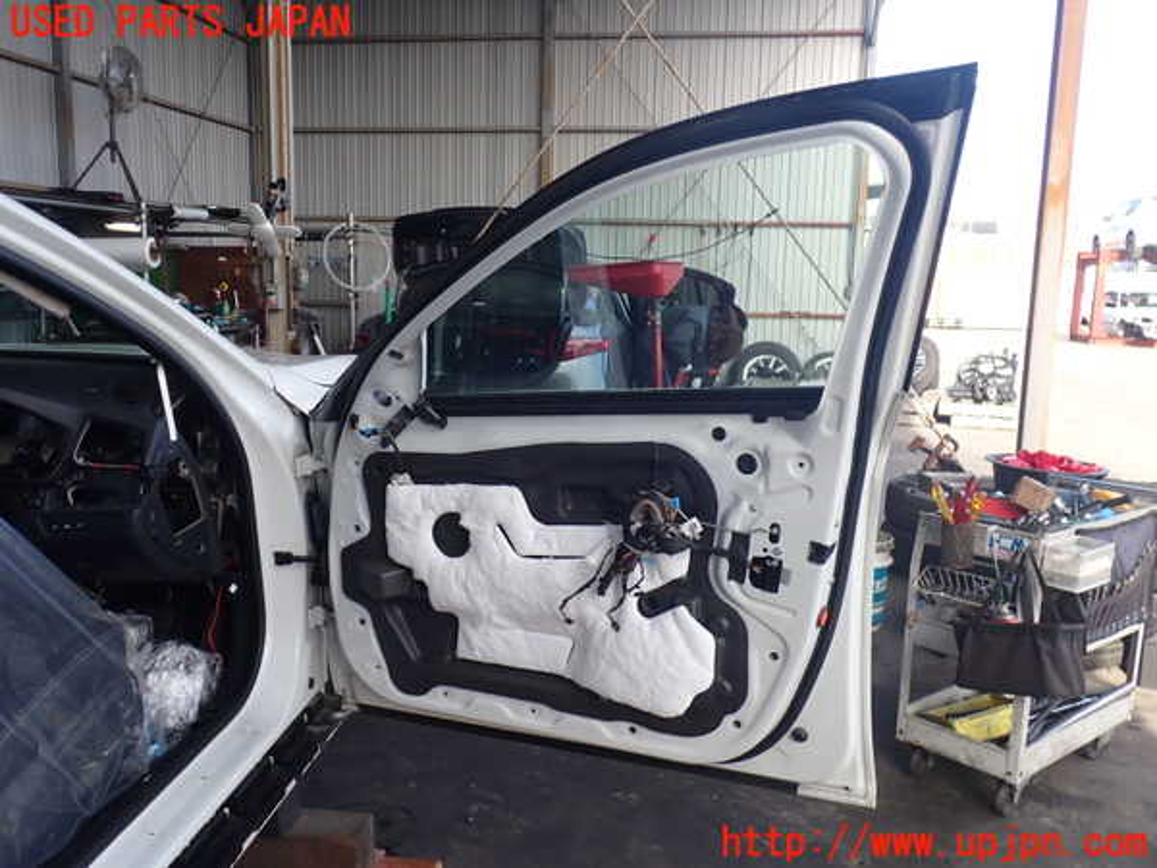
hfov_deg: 60.0
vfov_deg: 46.8
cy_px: 434
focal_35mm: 30
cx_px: 578
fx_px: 1003
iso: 100
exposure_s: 1/160
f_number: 3.2
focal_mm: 5.4
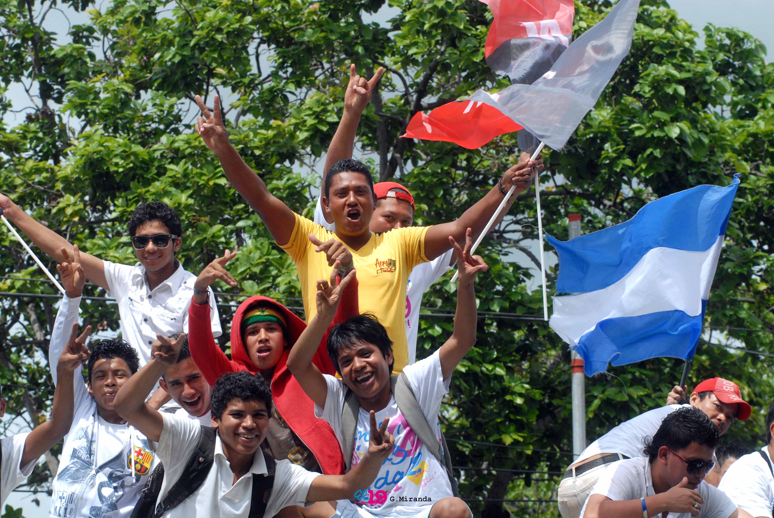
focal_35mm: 120
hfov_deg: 17.0
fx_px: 2583
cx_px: 387
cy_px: 259
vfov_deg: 11.5
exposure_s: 1/1250
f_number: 10
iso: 500
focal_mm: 80
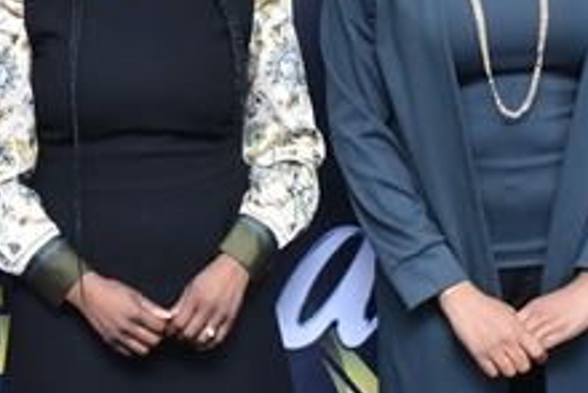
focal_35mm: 93
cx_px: 291
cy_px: 76
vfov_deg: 14.6
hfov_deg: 21.9
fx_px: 1520
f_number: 4
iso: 3200
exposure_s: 1/160
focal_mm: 32
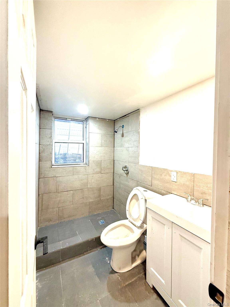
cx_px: 115
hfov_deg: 85.7
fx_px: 124
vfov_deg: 102.1
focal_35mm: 14
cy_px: 154
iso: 250
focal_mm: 2.22
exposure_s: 1/120
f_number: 2.2
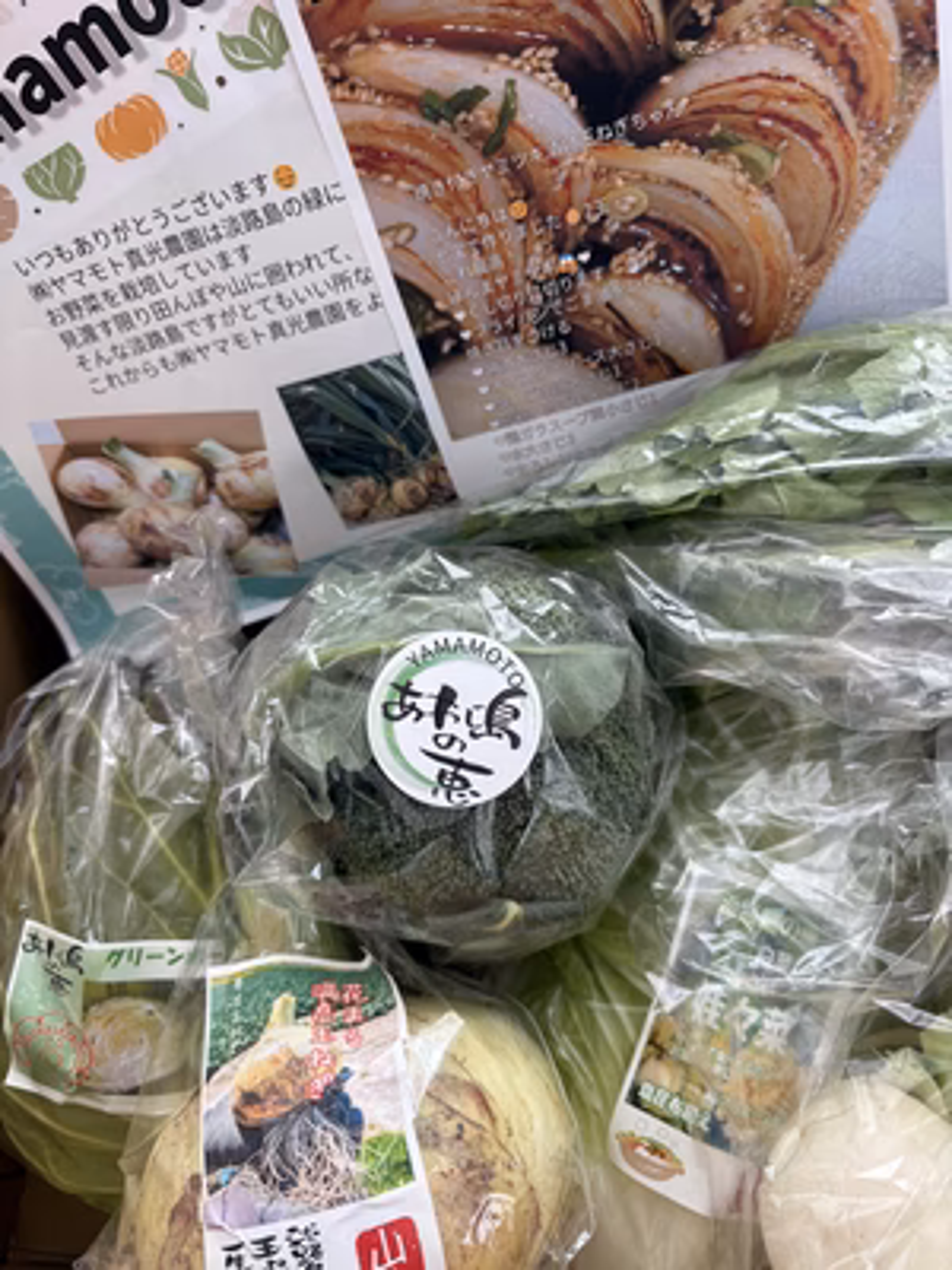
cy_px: 635
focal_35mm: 26
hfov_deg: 53.1
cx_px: 476
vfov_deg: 67.3
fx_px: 953
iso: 32
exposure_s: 1/160
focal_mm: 5.96
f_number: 1.6
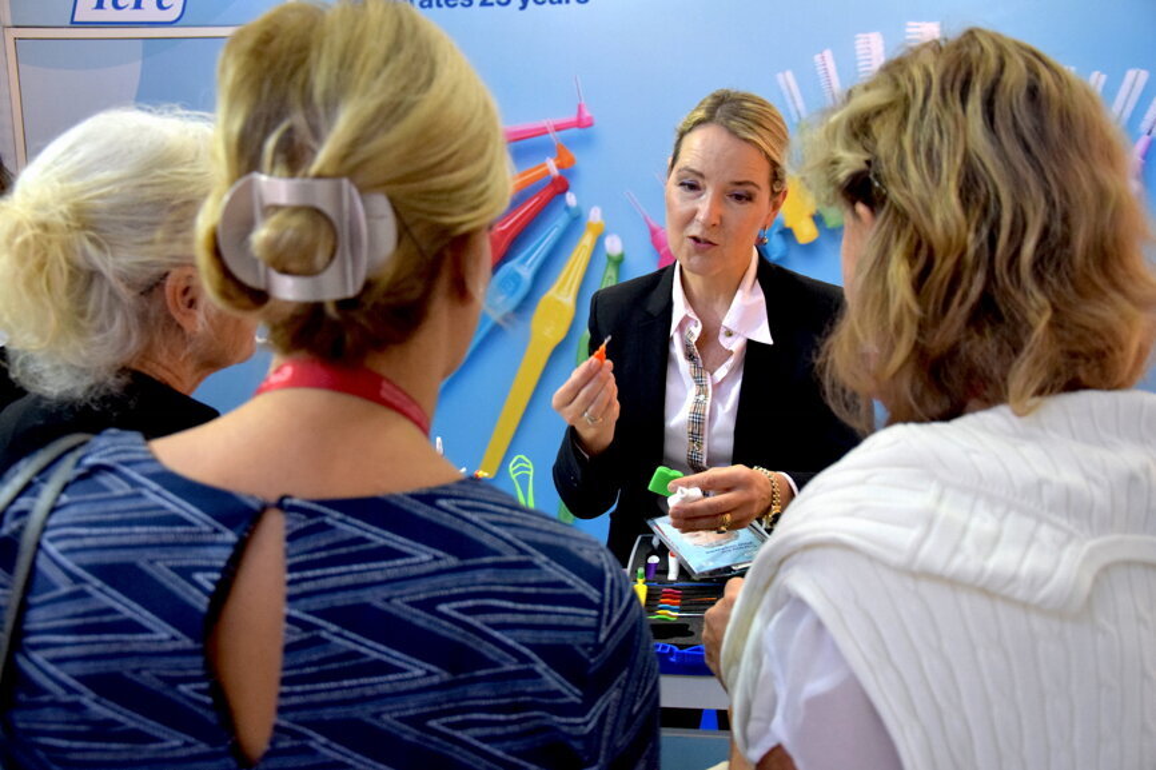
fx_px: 1348
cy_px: 385
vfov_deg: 31.9
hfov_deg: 46.4
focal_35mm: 42
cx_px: 578
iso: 1600
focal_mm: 28
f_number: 4
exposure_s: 1/160
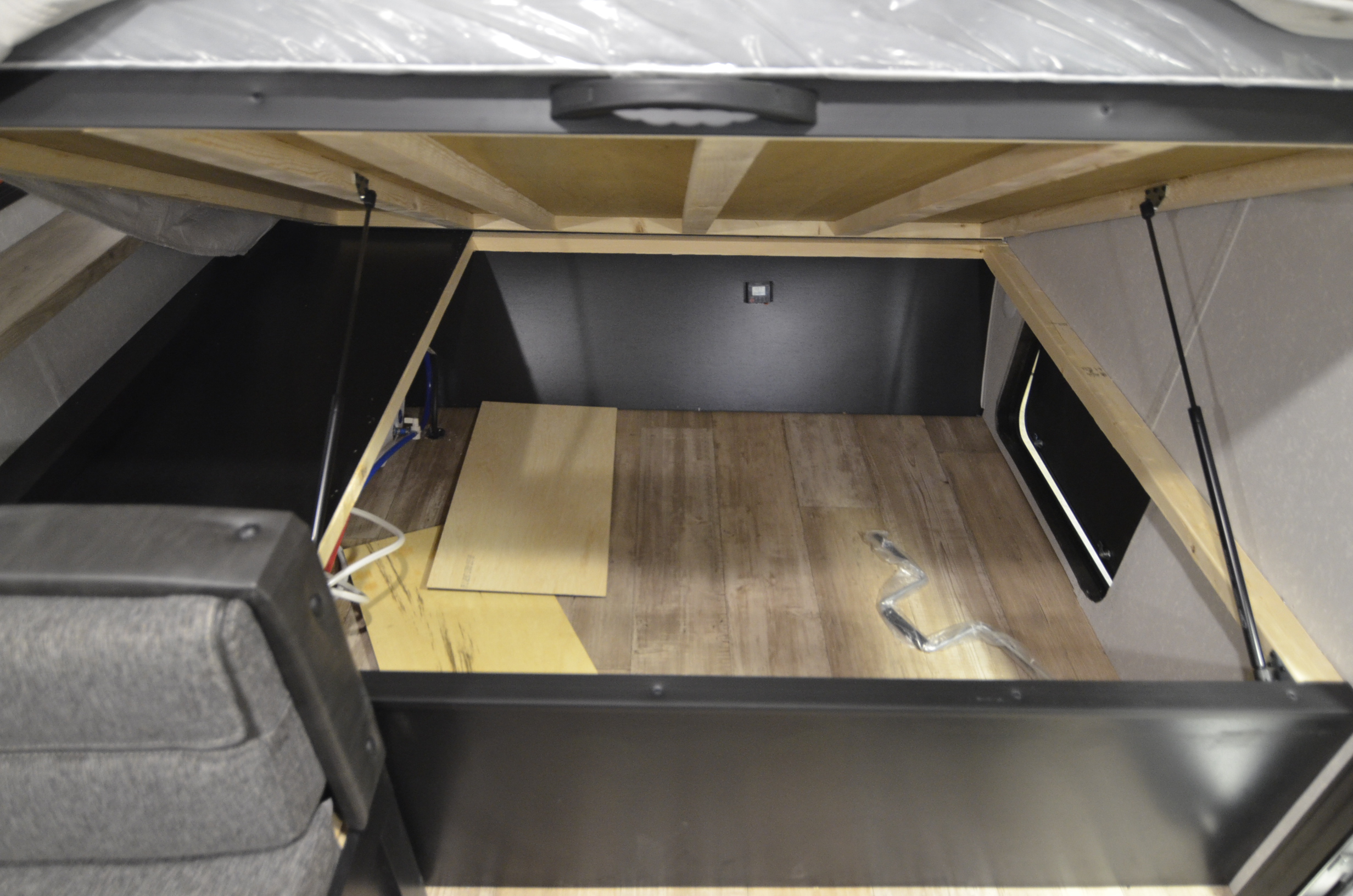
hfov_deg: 81.3
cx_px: 676
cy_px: 448
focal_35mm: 21
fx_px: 788
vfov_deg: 59.3
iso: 1600
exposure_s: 1/25
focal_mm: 14
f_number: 2.8
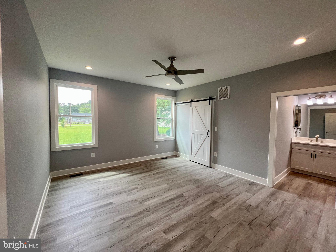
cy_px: 126
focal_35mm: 13
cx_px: 168
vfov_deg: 89.9
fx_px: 126
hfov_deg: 106.2
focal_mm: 1.57
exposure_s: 1/120
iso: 80
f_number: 1.8
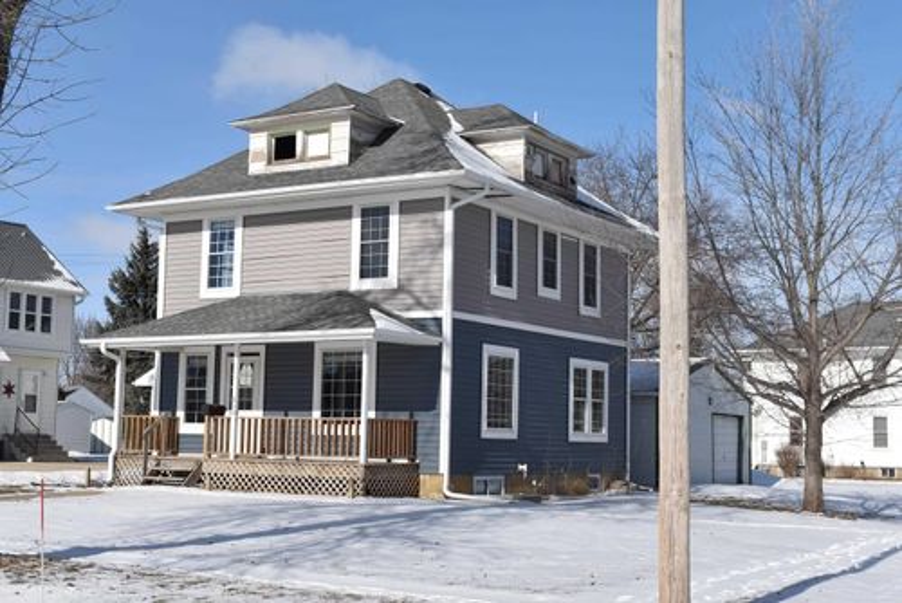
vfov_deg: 25.8
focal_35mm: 52
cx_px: 451
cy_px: 302
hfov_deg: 37.8
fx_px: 1316
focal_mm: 35
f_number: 10
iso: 100
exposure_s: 1/400
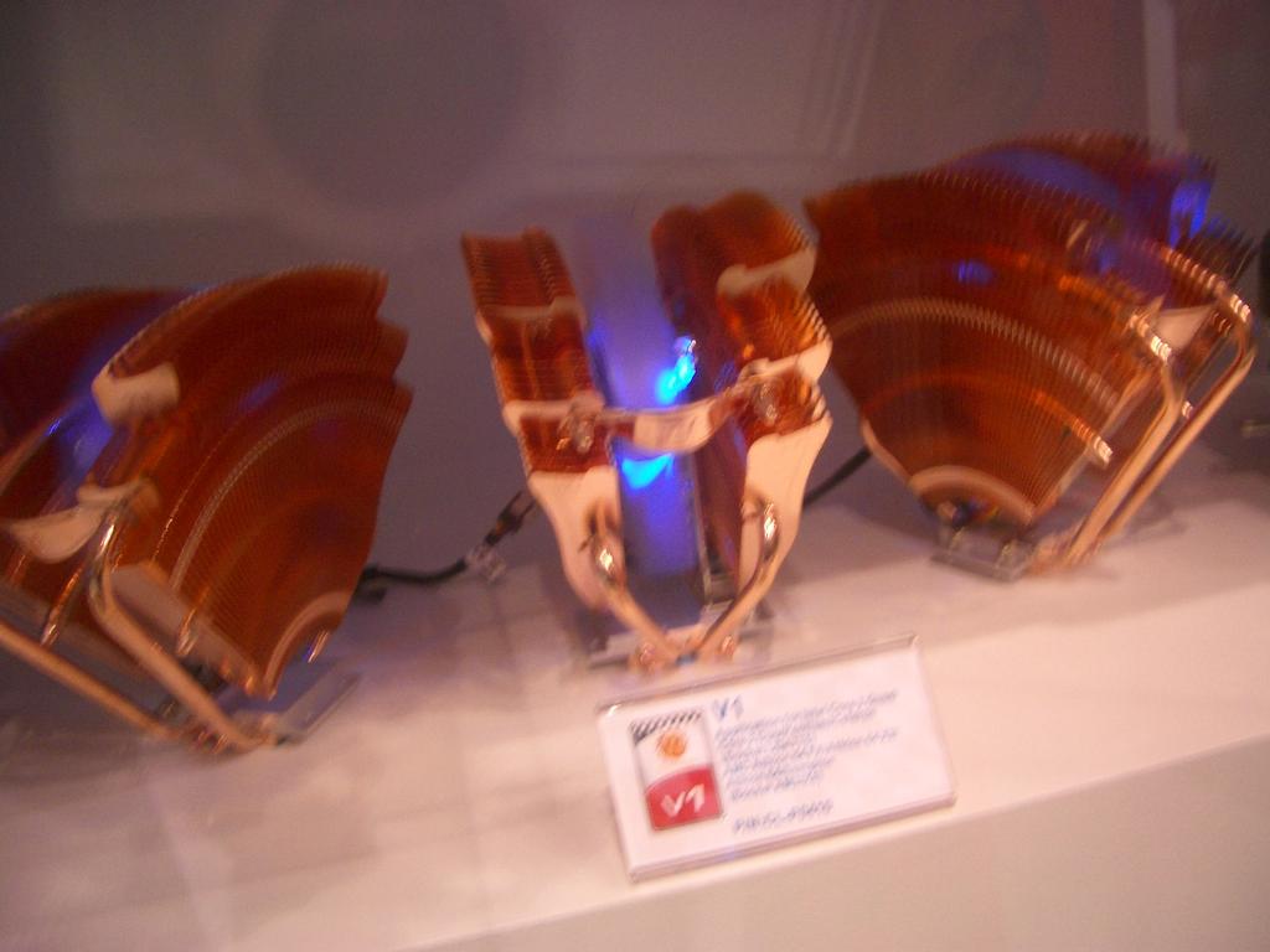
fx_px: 1284
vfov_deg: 40.7
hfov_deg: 52.6
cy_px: 476
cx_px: 635
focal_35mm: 35
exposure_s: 1/15
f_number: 2.6
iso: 100
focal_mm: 5.8
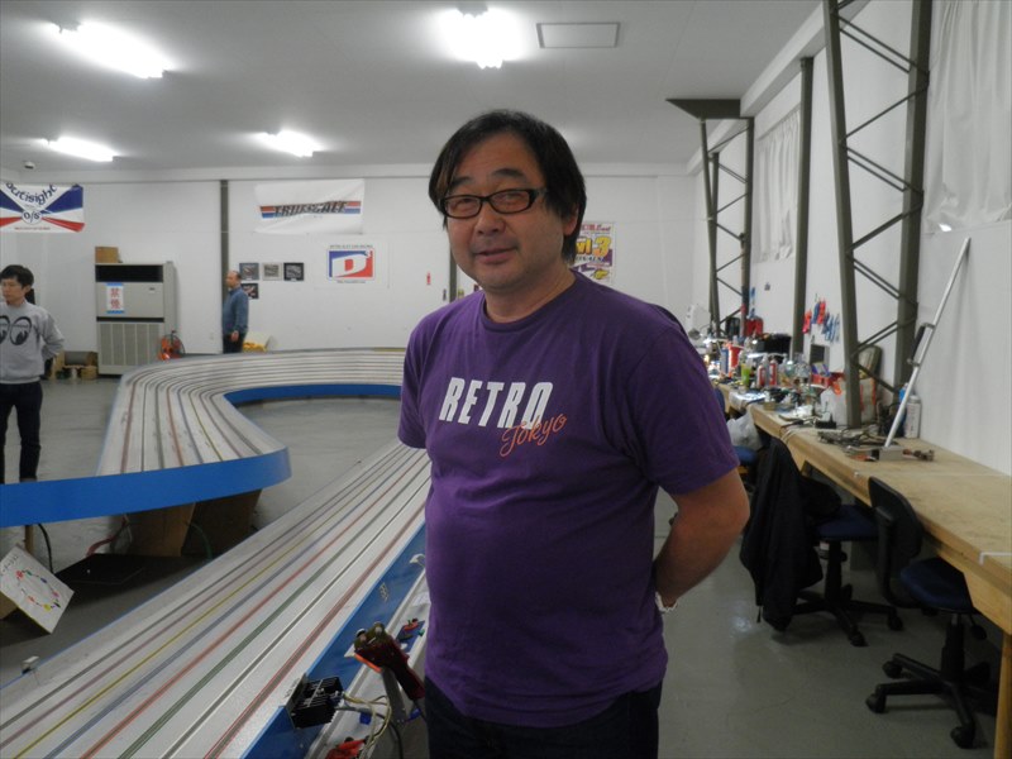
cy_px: 380
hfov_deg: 63.4
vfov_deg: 49.7
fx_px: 819
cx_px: 506
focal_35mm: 28
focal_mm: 5
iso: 200
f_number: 3.2
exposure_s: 1/25
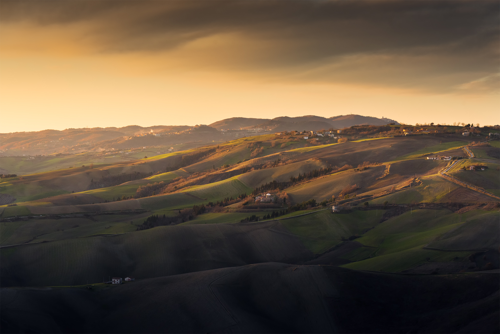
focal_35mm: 116
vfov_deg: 11.8
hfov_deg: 17.6
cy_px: 167
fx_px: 1612
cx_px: 250
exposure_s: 1/640
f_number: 8
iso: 1000
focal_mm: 116
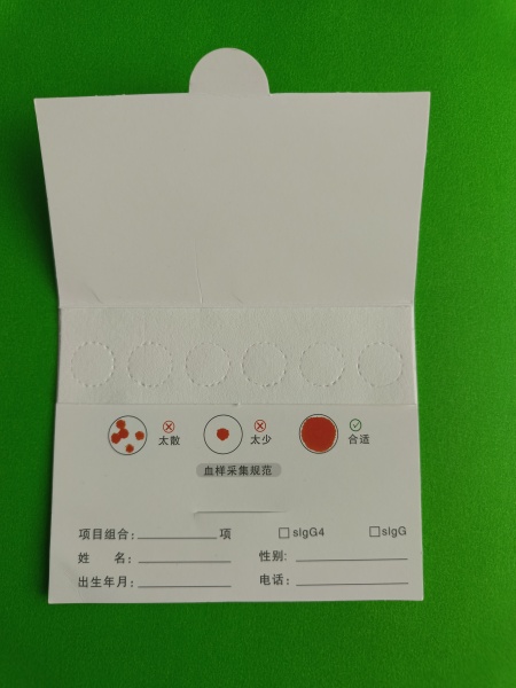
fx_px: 457
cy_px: 344
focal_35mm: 23
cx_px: 258
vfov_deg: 73.9
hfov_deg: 58.9
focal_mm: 5.59
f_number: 1.88
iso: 133
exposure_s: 1/100
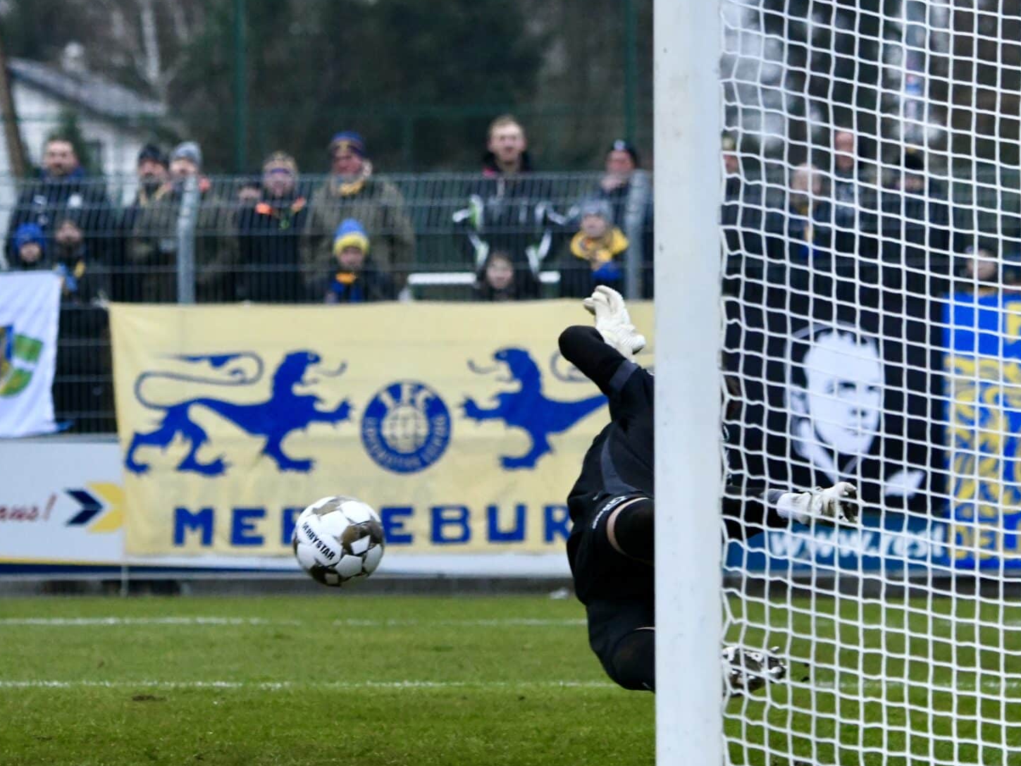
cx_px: 419
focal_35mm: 265
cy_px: 472
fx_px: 7817
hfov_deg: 7.5
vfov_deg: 5.6
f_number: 5.3
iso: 8000
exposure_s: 1/1600
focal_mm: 195
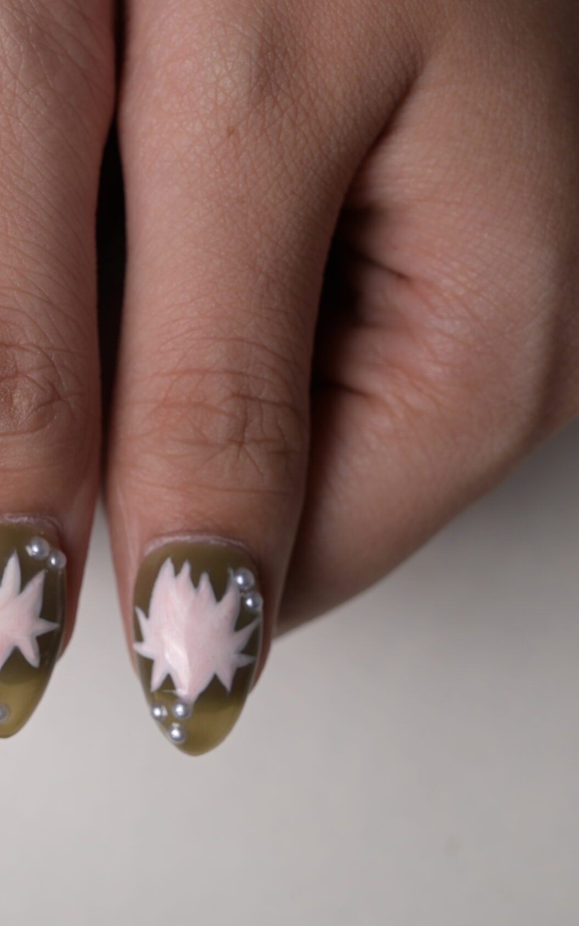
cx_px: 44
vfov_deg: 19.3
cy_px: 459
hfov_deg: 12.0
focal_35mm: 108
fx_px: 2728
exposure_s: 1/160
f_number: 9
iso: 125
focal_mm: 70
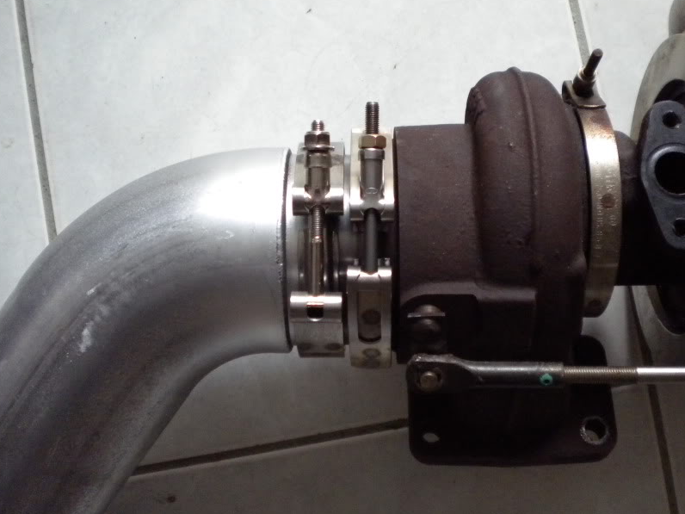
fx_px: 890
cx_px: 373
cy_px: 235
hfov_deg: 42.0
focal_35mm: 45
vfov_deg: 32.2
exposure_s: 1/164
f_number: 3.1
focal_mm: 6.3
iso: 400
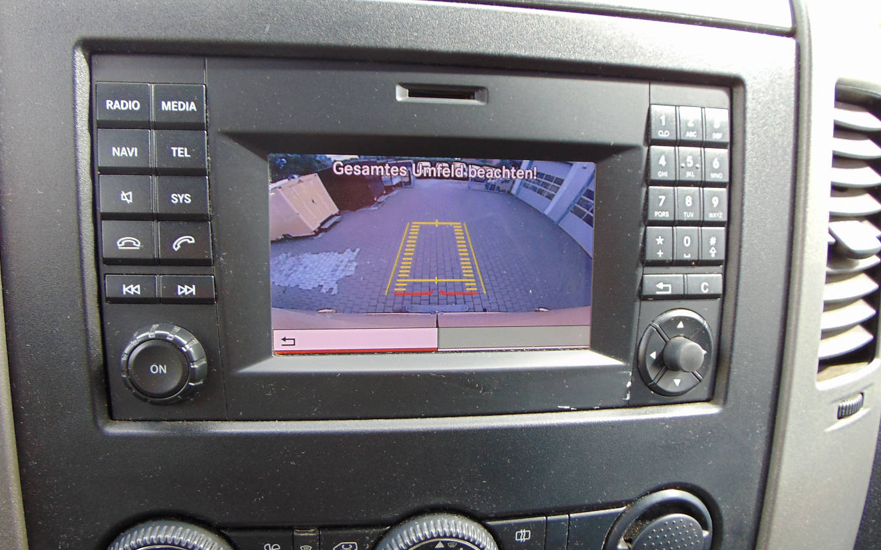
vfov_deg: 39.2
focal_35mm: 32
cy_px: 341
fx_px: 768
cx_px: 455
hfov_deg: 59.6
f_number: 3
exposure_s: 1/40
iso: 80
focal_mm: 4.5
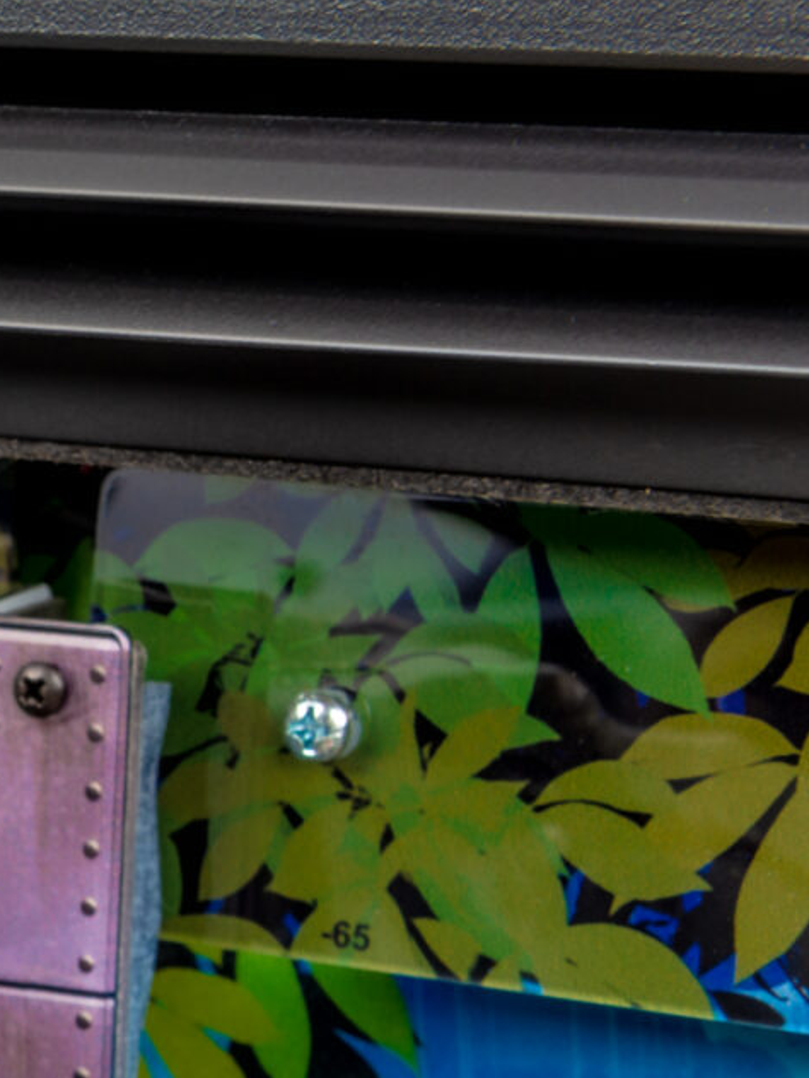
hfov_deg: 7.2
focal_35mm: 195
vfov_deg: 9.9
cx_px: -1089
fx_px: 6070
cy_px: 1431
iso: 100
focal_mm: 50
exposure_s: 1/100
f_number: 10
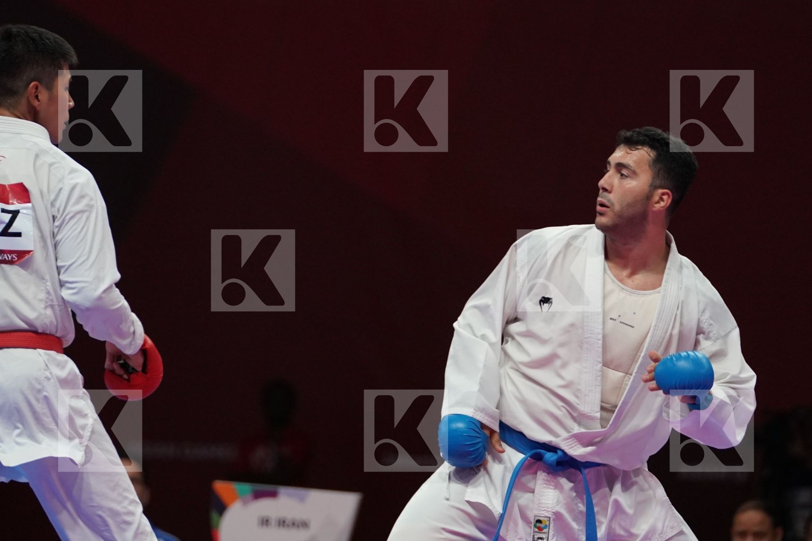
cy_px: 270
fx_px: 7127
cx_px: 406
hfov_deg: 6.5
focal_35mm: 316
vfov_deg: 4.3
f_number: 4
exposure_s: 1/1000
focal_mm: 211
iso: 3200
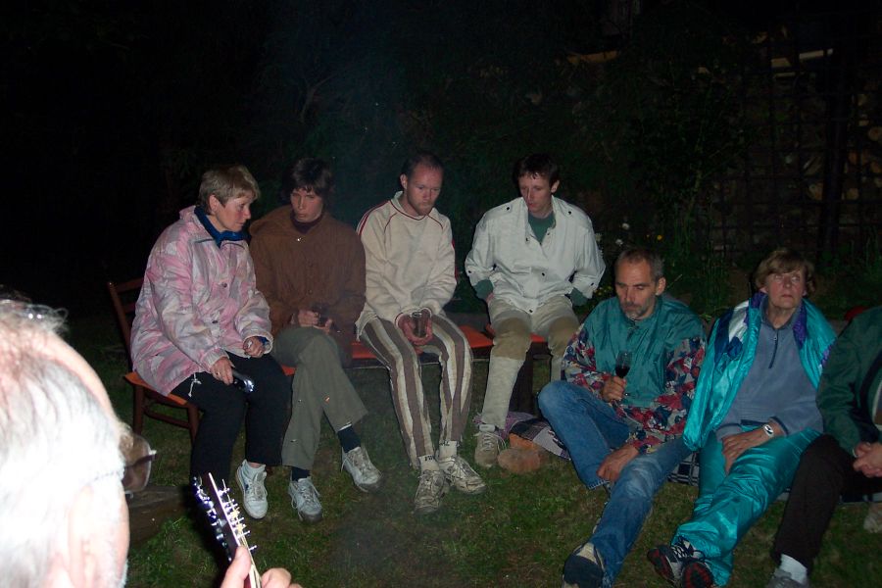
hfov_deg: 50.7
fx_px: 931
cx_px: 441
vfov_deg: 35.1
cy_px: 294
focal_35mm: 38
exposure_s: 1/30
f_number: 2.8
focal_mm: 8
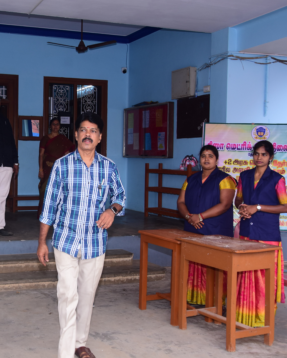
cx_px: 39
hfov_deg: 28.7
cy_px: 179
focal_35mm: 51
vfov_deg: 36.7
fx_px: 541
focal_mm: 24
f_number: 7.1
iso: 500
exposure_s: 1/125
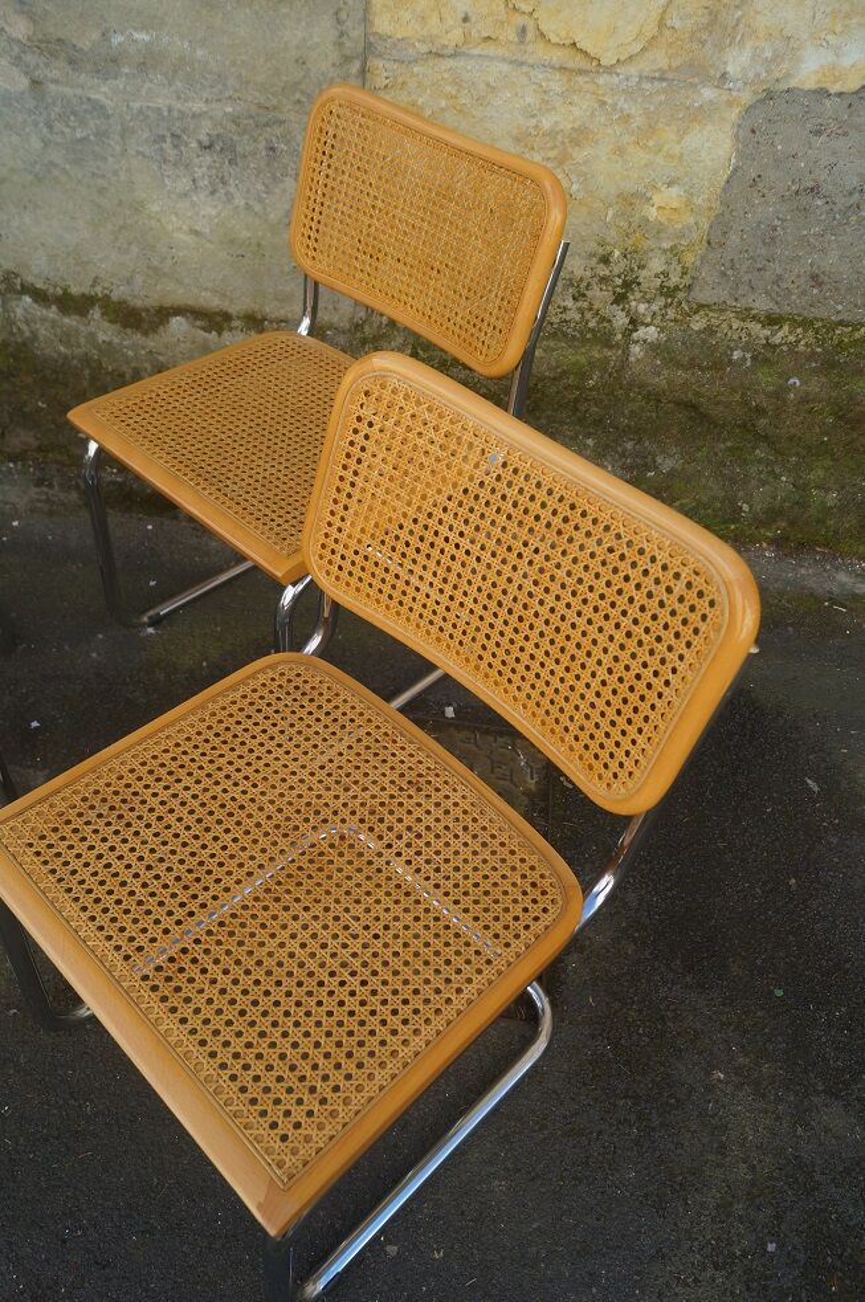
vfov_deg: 67.4
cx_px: 432
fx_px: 975
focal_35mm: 27
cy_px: 651
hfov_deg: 47.8
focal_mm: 18
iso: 100
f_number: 4.5
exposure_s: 1/320
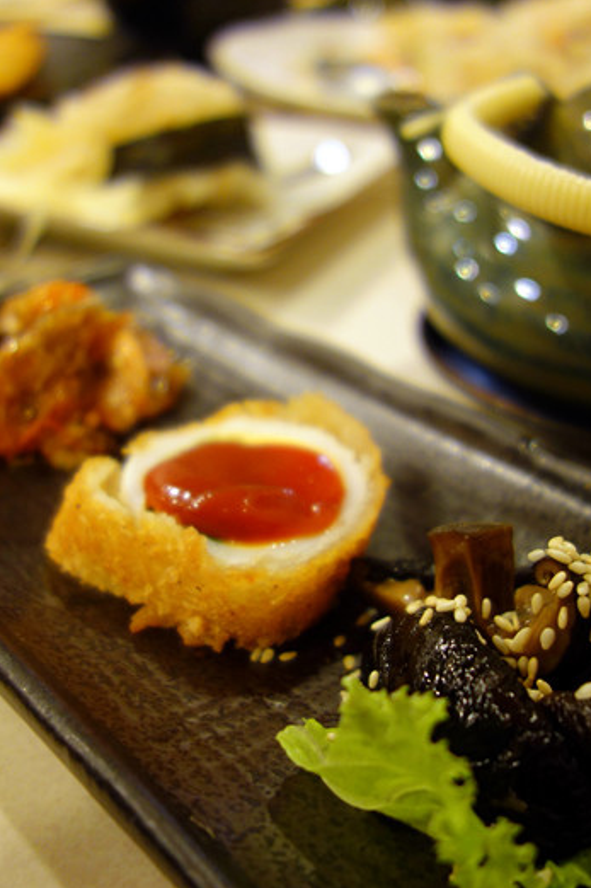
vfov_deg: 45.4
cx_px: 327
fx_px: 1059
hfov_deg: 31.1
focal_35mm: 43
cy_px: 449
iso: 200
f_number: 1.8
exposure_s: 1/30
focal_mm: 10.4
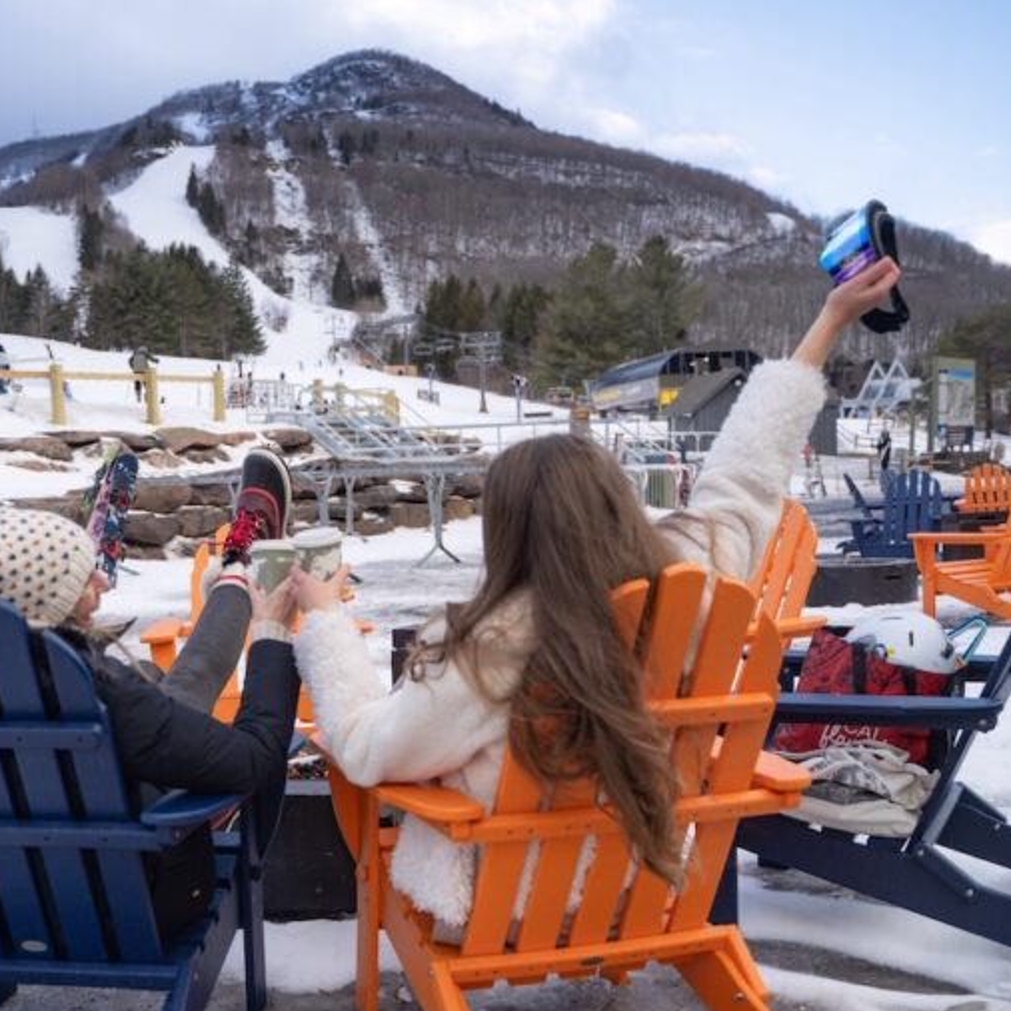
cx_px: 300
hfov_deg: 41.1
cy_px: 507
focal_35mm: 40
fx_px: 1322
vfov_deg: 41.9
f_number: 3.5
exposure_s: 1/1000
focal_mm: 31
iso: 100
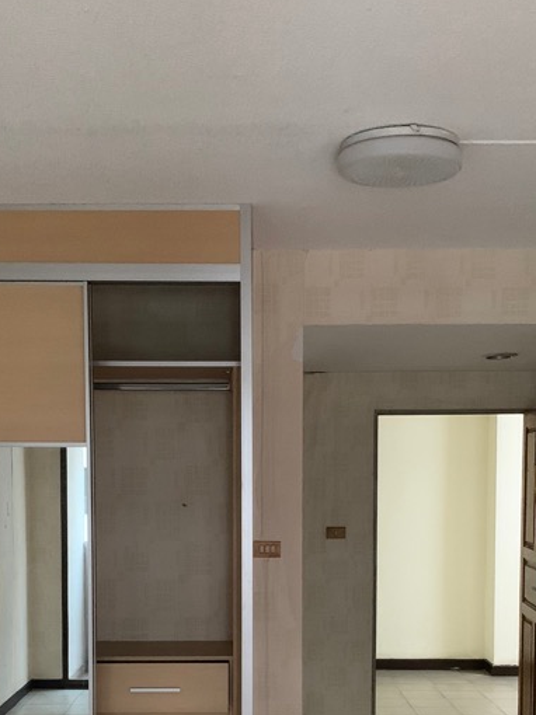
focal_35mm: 51
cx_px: 258
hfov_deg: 28.5
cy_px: 547
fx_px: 1054
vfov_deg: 36.5
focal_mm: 4.25
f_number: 1.8
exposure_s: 1/30
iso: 640
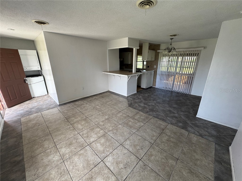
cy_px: 90
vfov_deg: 85.7
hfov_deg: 102.1
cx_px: 121
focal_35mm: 14
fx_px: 98
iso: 80
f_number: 2.2
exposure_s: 1/99
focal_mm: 2.22
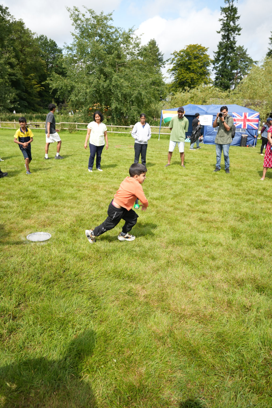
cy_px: 204
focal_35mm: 24
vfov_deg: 73.7
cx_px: 136
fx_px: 272
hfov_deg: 53.1
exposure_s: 1/800
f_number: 5
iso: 250
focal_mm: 24
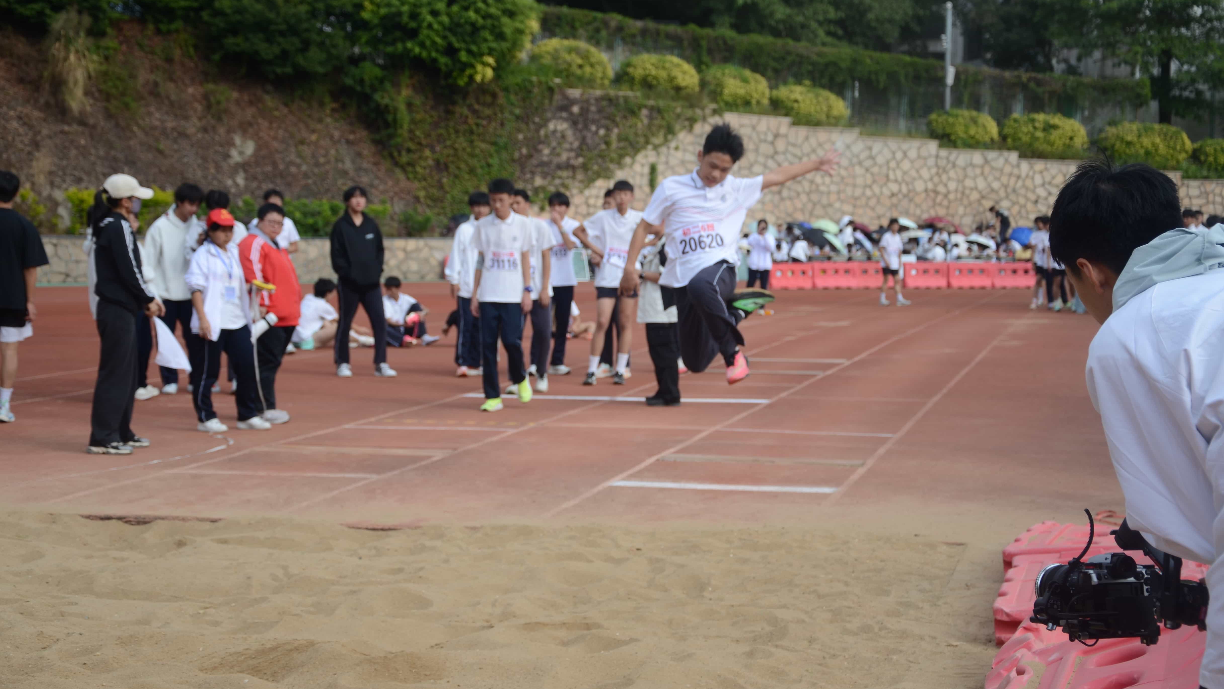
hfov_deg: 29.5
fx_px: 2322
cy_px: 289
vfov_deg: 16.9
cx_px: 616
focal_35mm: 72
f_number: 4.8
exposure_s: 1/500
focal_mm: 45
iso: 100
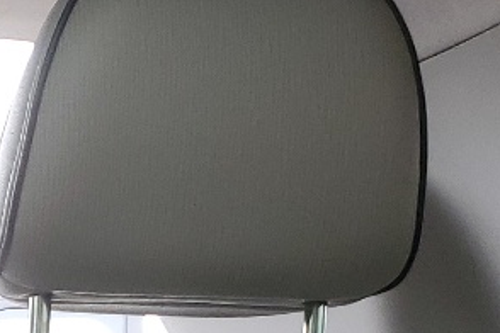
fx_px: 2042
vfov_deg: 8.6
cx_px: -539
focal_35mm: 147
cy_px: 746
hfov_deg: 12.2
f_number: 1.5
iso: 50
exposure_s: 1/200
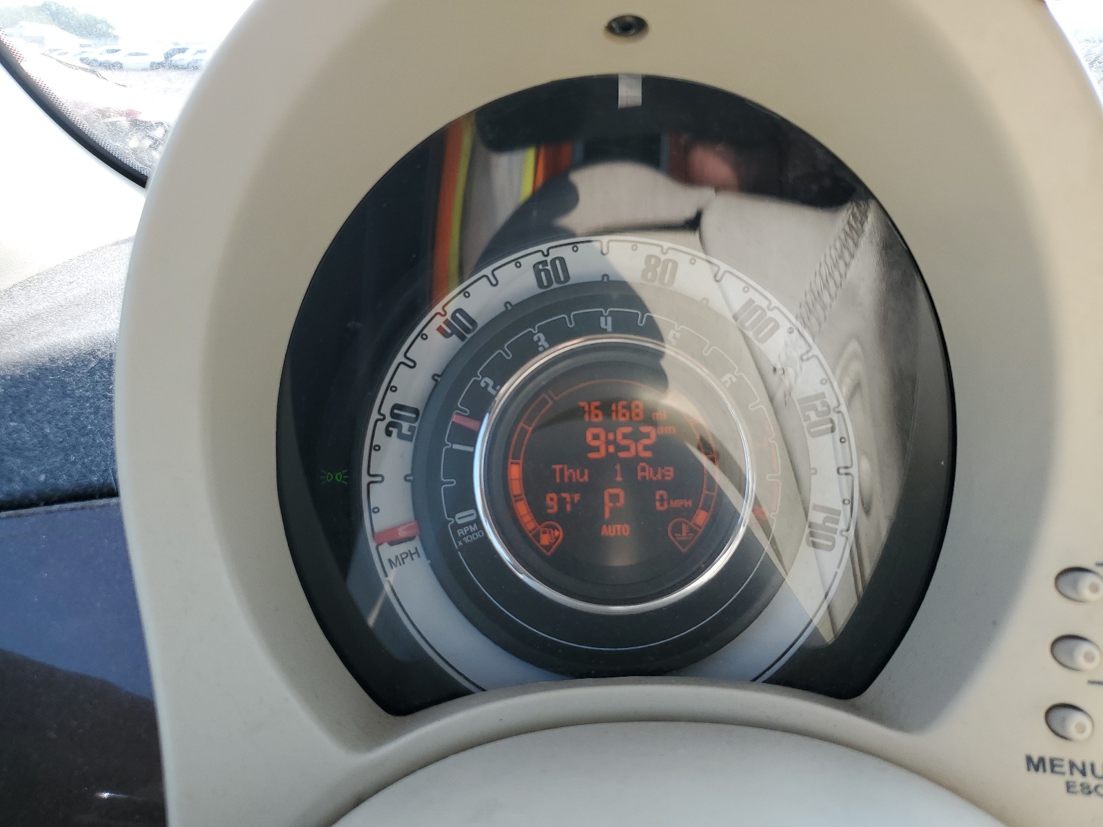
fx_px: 828
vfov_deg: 53.1
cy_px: 414
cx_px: 552
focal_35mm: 26
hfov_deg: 67.3
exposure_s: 1/476
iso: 50
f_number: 1.5
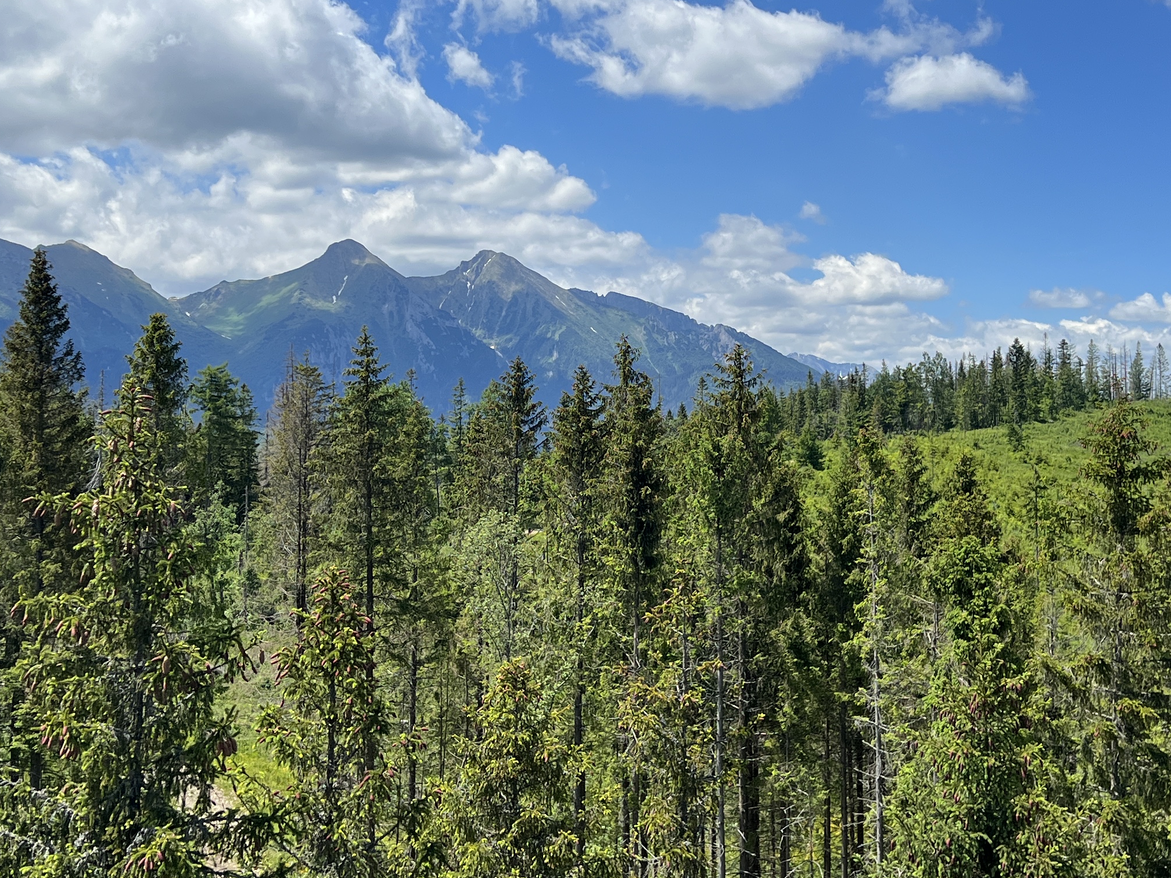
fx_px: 1759
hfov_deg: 36.8
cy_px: 354
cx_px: 605
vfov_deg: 28.0
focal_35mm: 52
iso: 50
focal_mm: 5.7
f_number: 1.5
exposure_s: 1/6211
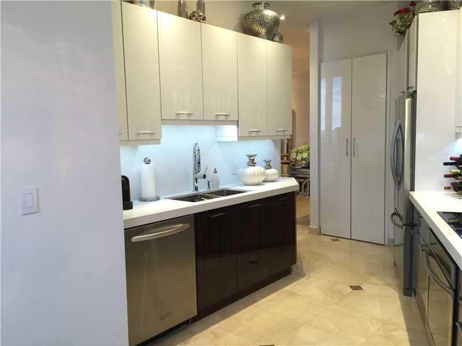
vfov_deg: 48.2
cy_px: 173
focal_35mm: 29
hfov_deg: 61.7
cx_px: 231
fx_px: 387
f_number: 2.2
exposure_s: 1/15
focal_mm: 4.15
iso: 50
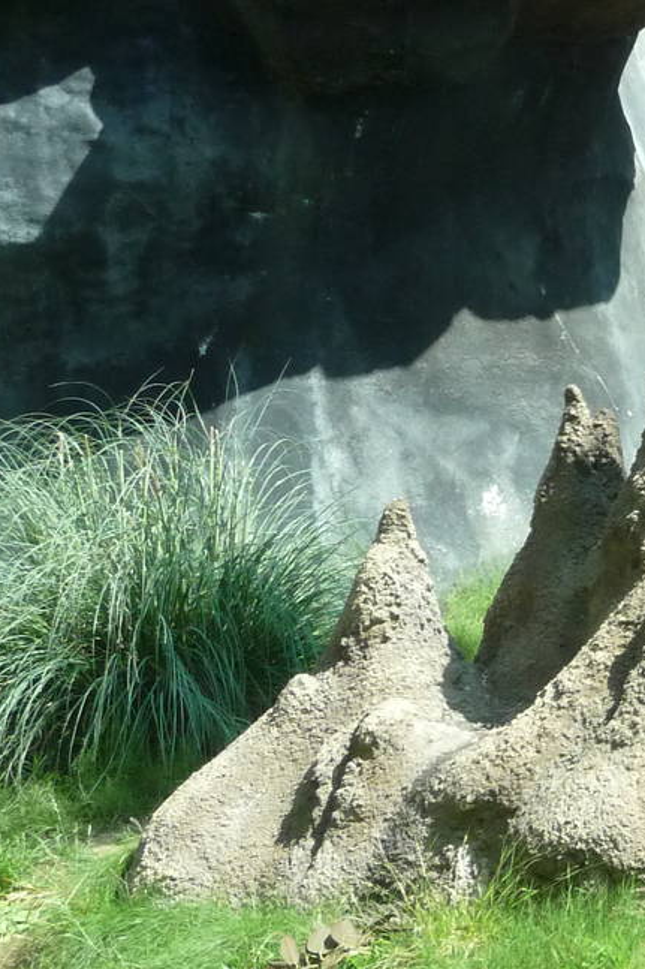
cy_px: 455
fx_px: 1936
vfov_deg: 28.1
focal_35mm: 72
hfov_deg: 15.9
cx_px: 1182
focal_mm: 4.7
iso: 250
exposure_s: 1/500
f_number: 3.3
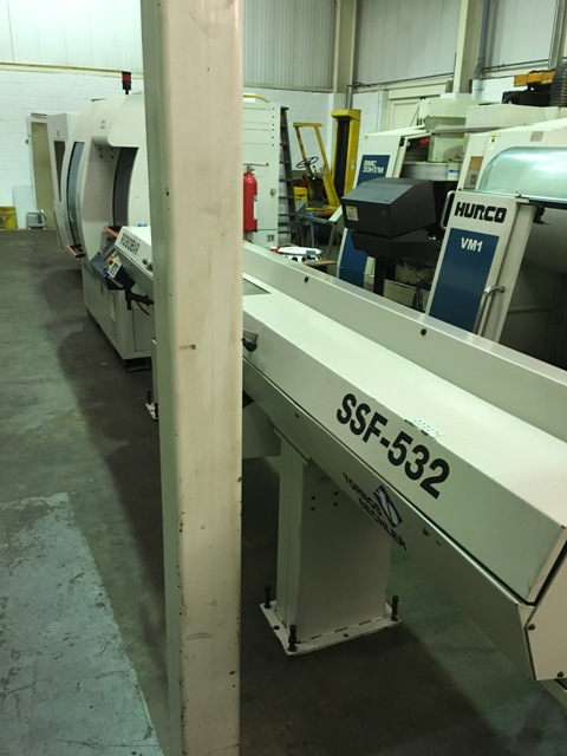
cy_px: 378
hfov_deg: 48.2
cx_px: 284
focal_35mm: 29
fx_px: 633
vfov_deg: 61.7
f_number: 2.2
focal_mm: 4.15
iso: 200
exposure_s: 1/25
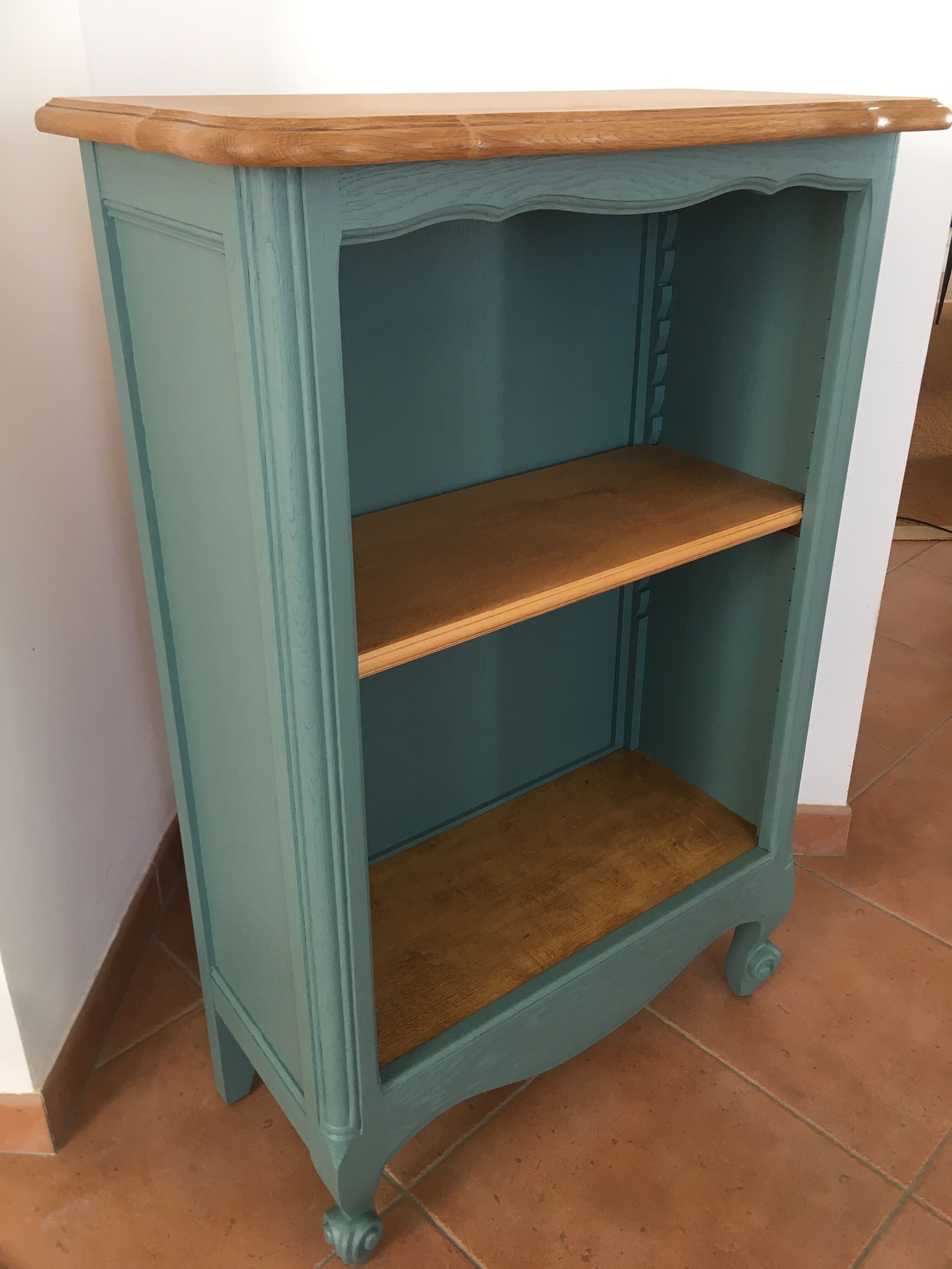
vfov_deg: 61.7
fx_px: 1063
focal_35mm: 29
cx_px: 476
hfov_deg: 48.2
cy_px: 634
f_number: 2.2
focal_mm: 4.15
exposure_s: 1/33
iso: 100
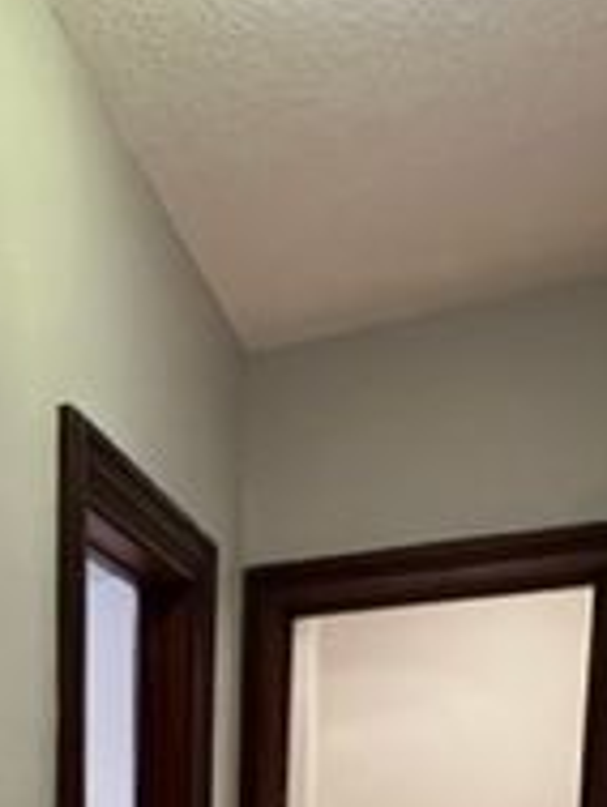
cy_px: 1025
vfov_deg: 33.0
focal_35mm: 44
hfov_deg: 30.0
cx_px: -38
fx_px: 1028
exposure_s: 1/60
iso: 640
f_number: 1.8
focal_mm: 1.57
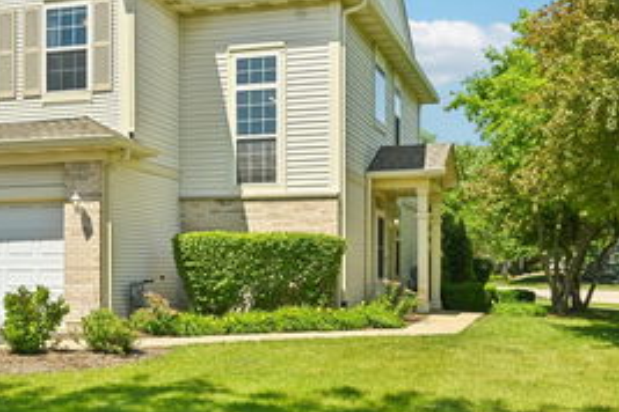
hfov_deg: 43.6
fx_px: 774
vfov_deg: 29.6
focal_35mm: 45
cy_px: 127
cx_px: 287
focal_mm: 25
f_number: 8
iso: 800
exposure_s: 1/3200
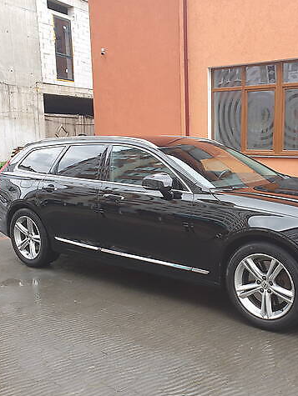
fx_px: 401
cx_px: 221
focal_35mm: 35
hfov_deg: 39.7
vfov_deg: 52.6
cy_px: 199
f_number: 2.4
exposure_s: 1/207
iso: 50
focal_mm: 4.3
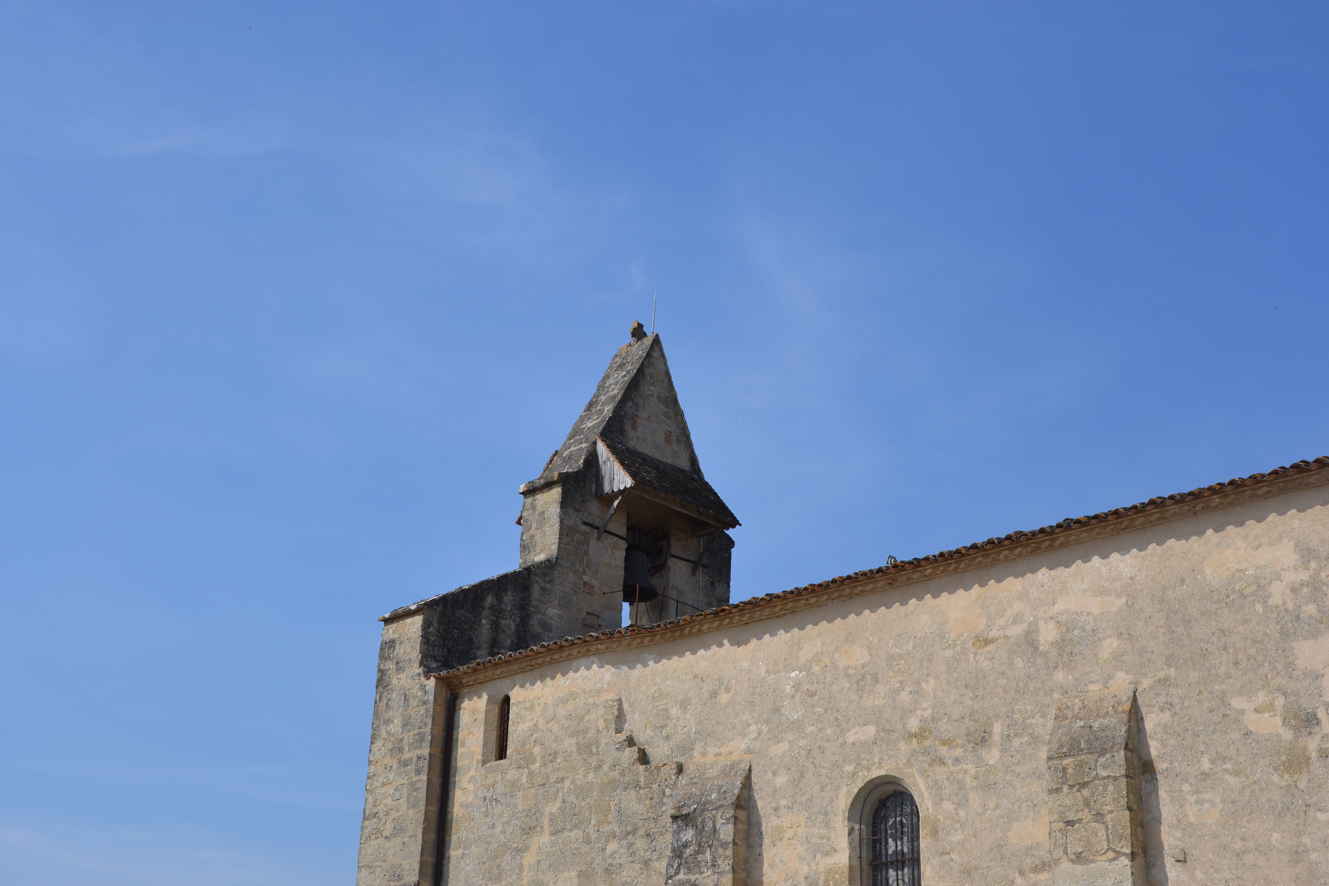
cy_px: 443
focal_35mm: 52
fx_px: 1938
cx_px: 664
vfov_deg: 25.8
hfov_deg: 37.9
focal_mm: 35
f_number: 9
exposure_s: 1/320
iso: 100
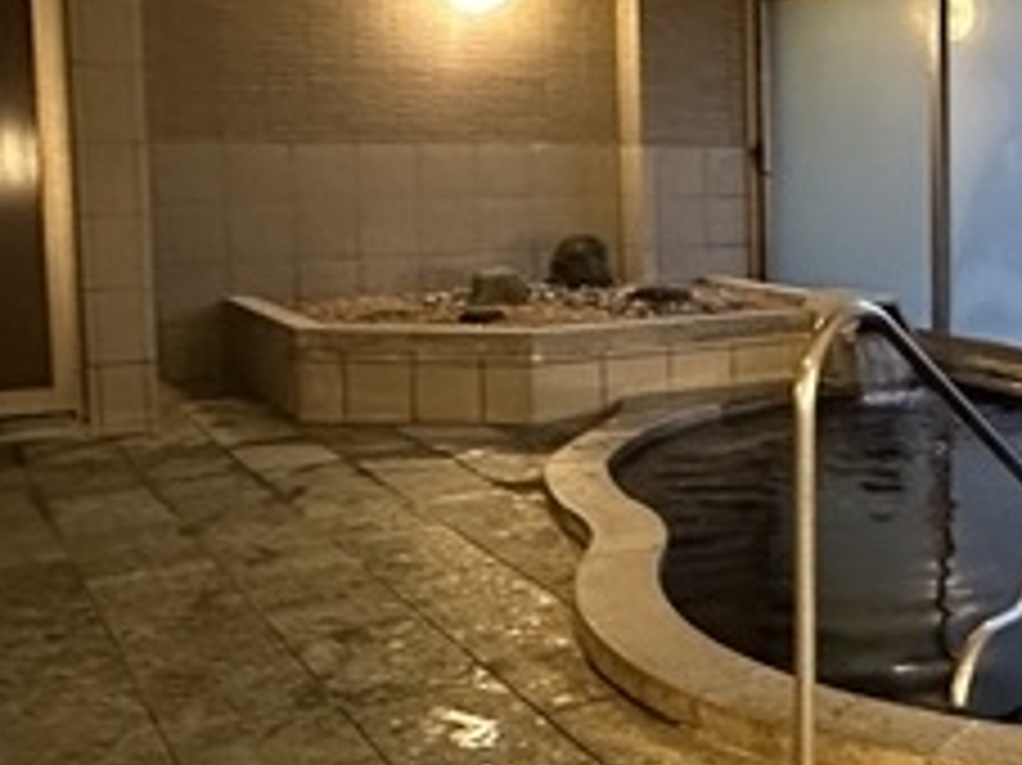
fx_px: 1092
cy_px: 54
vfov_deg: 35.9
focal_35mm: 37
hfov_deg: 44.7
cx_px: 954
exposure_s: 1/50
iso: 1000
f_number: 2.2
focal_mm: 2.22
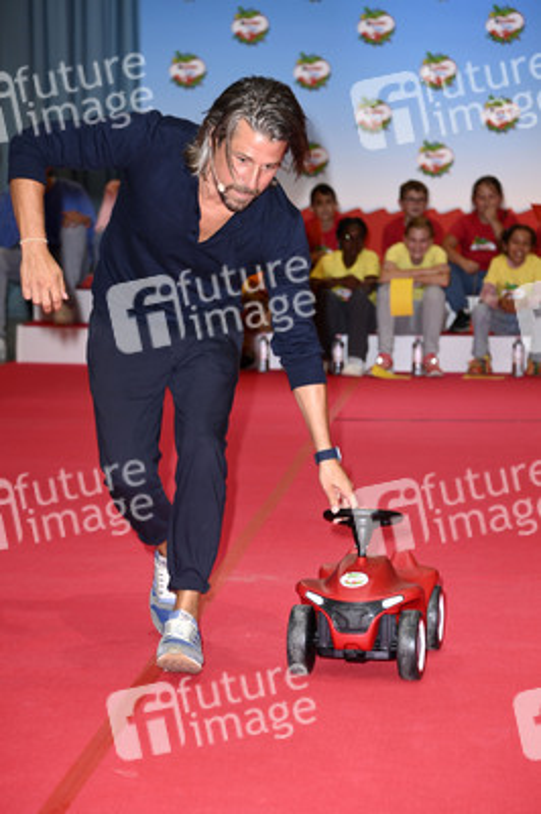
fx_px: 2619
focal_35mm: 116
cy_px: 407
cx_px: 270
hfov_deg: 11.8
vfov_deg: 17.7
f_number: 5.6
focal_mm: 116
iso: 1250
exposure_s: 1/250
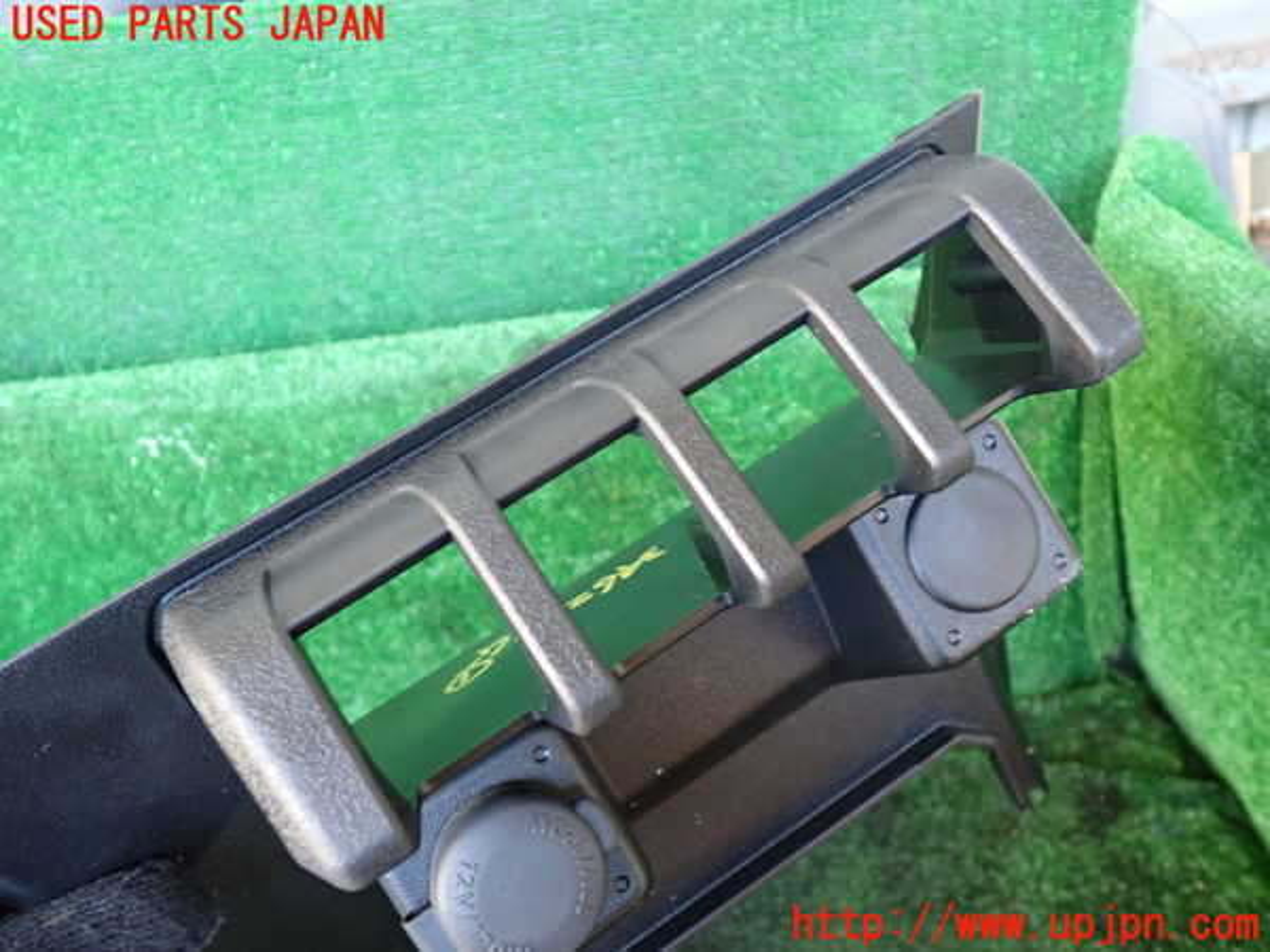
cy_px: 476
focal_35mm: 30
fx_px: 1101
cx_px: 635
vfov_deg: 46.8
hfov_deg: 60.0
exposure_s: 1/30
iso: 200
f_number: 2.3
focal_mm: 5.4
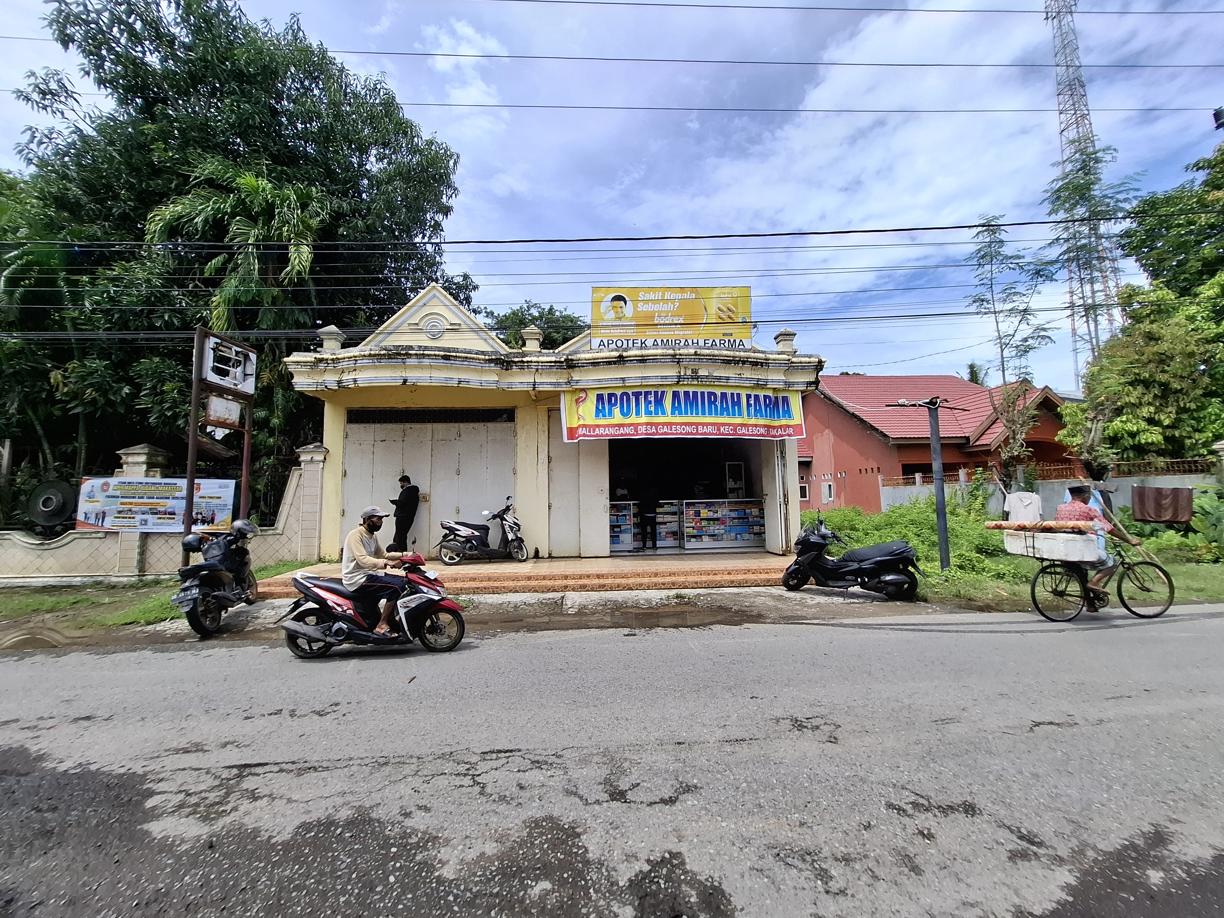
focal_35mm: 13
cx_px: 612
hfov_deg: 106.2
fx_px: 460
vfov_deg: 89.9
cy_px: 459
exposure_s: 1/1062
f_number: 2.2
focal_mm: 1.74
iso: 40
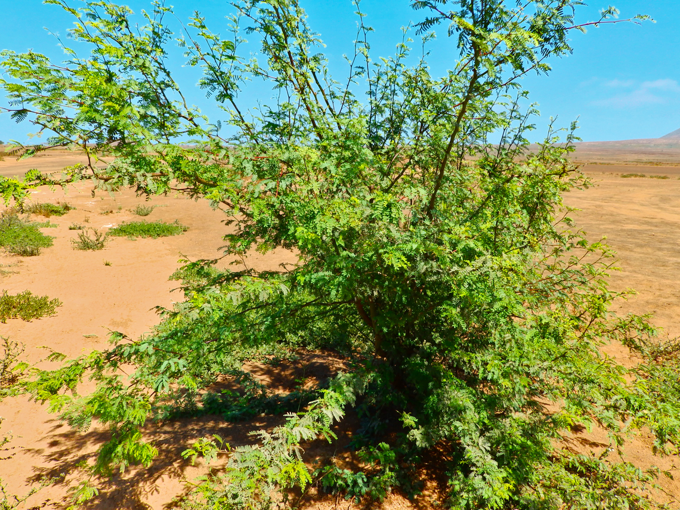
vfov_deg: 44.2
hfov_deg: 56.8
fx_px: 629
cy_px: 255
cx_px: 340
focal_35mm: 32
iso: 80
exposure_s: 1/320
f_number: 4.5
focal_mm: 5.7
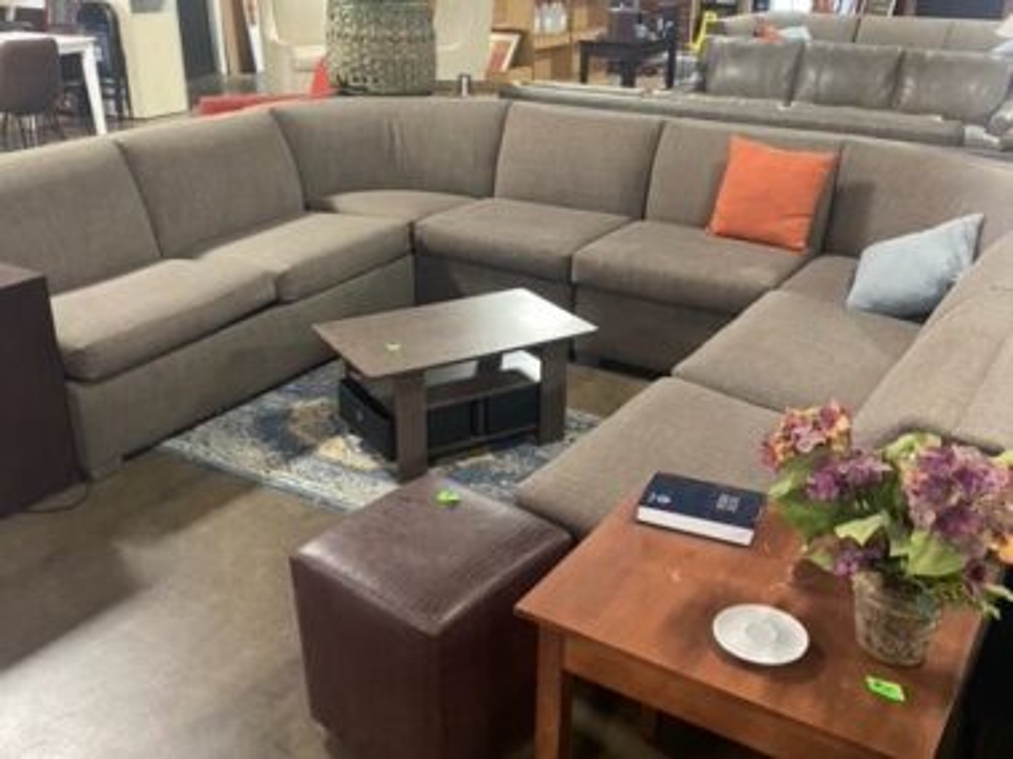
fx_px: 761
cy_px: 380
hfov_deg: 67.3
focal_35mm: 26
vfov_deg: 53.0
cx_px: 506
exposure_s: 1/60
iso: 400
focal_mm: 4.25
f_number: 1.8
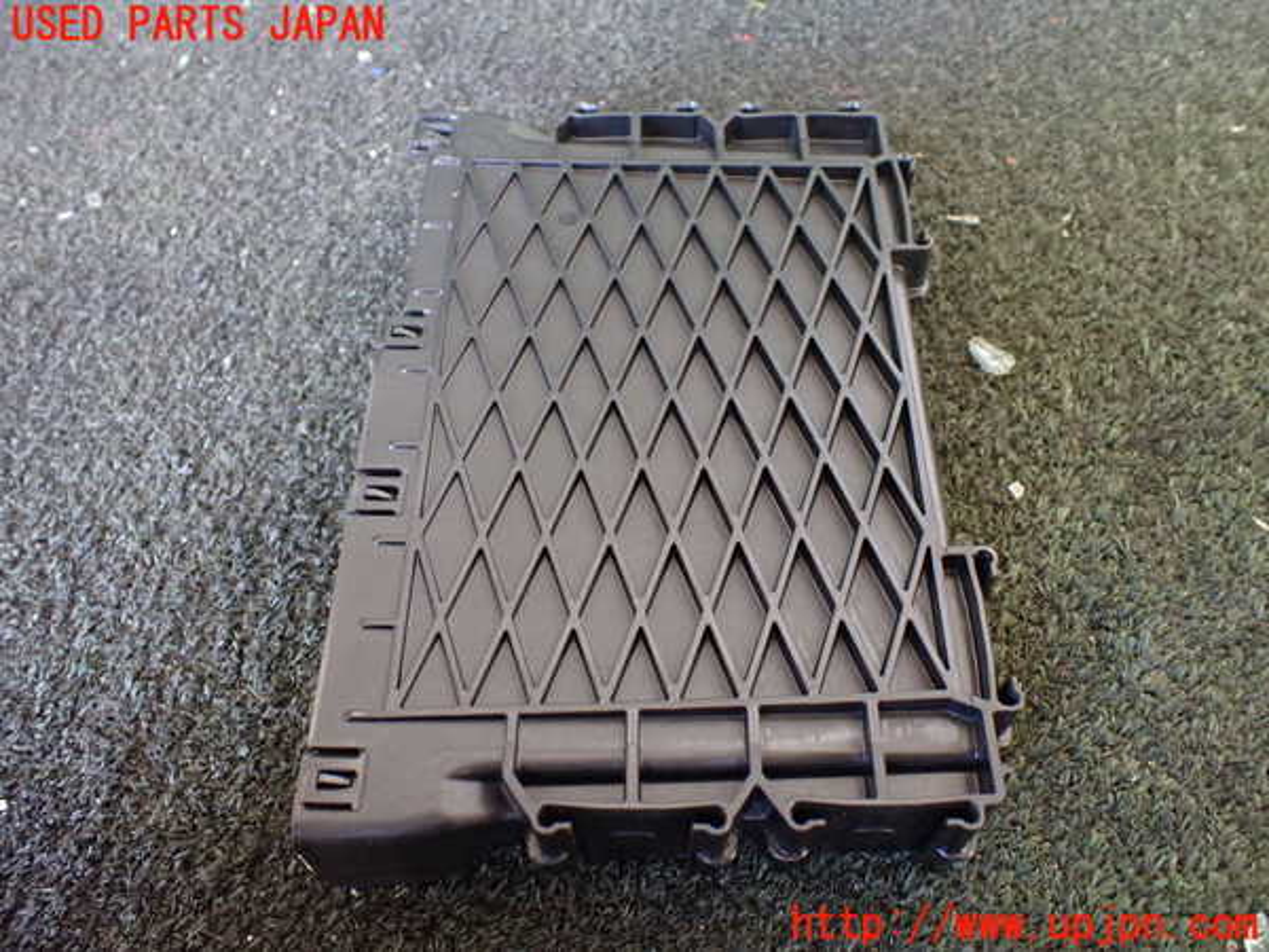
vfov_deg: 46.8
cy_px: 476
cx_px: 634
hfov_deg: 60.0
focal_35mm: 30
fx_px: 1100
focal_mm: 5.4
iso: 800
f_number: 2.3
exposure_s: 1/40
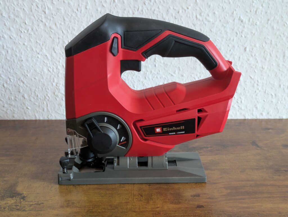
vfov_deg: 28.6
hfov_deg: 37.5
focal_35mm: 51
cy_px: 108
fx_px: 425
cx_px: 144
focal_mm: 5.43
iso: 264
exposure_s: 1/25
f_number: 1.89
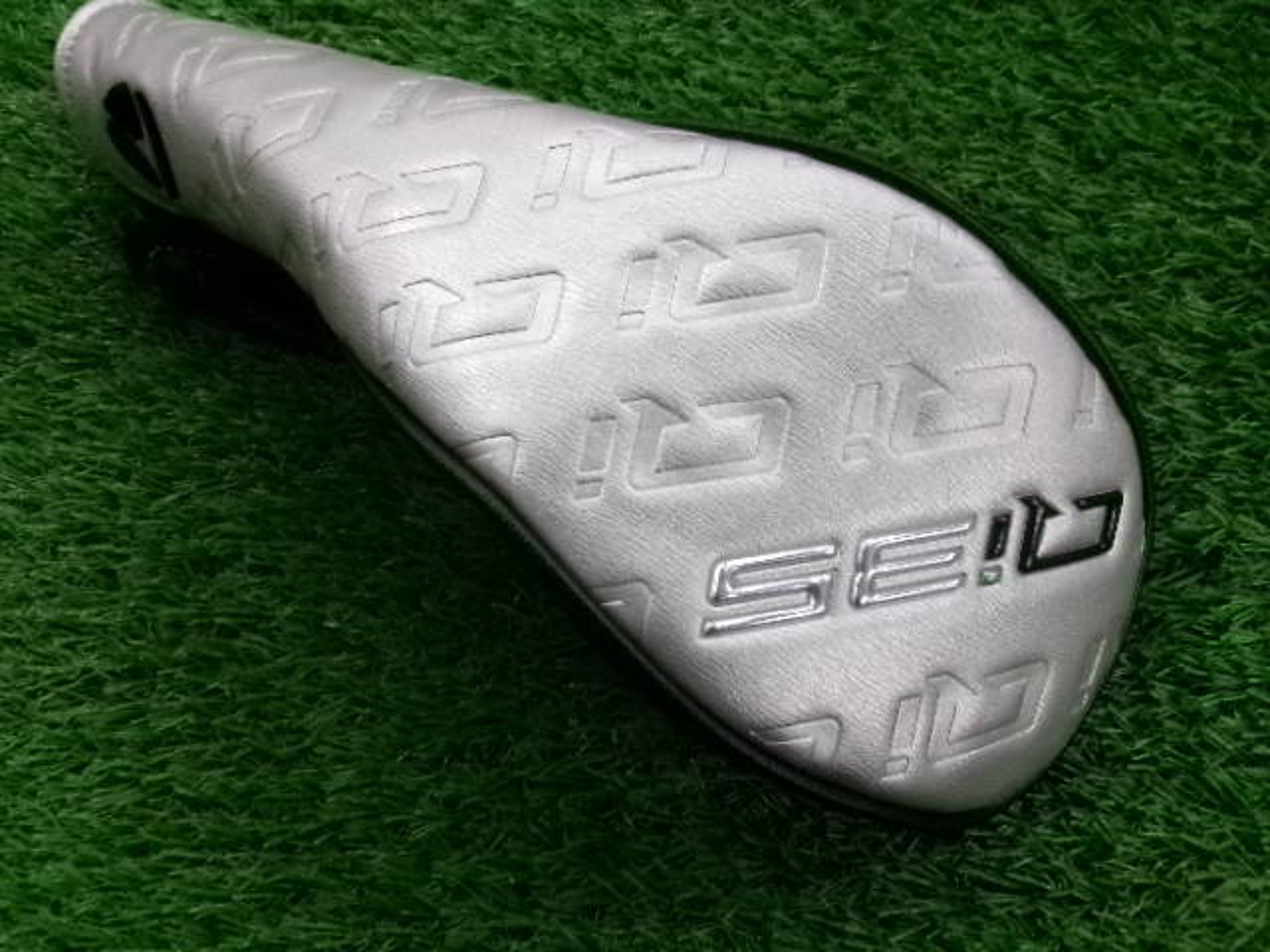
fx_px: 1027
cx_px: 635
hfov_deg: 63.4
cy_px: 476
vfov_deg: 49.7
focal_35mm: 28
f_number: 3.9
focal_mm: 5.1
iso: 800
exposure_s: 1/110
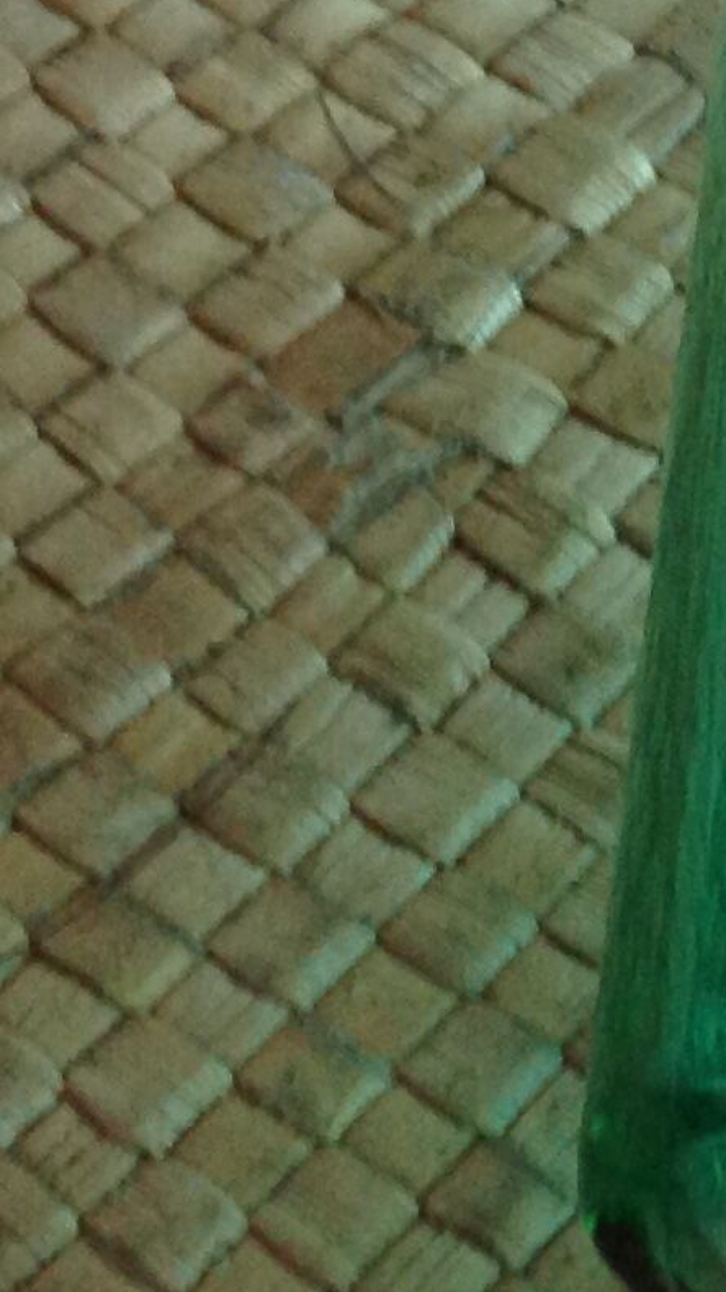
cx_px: 1387
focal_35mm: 125
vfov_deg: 17.2
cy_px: 708
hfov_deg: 9.2
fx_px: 4281
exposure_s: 1/15
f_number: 2.4
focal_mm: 4.28
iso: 160
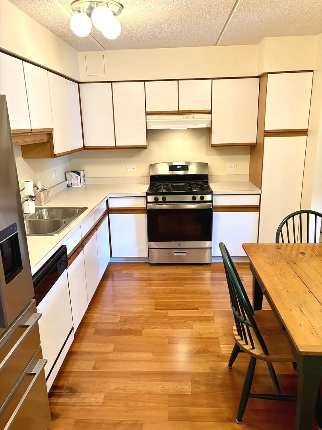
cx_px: 161
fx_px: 322
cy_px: 215
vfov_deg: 67.3
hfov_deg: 53.1
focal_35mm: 26
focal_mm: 5.96
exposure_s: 1/60
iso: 160
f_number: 1.6
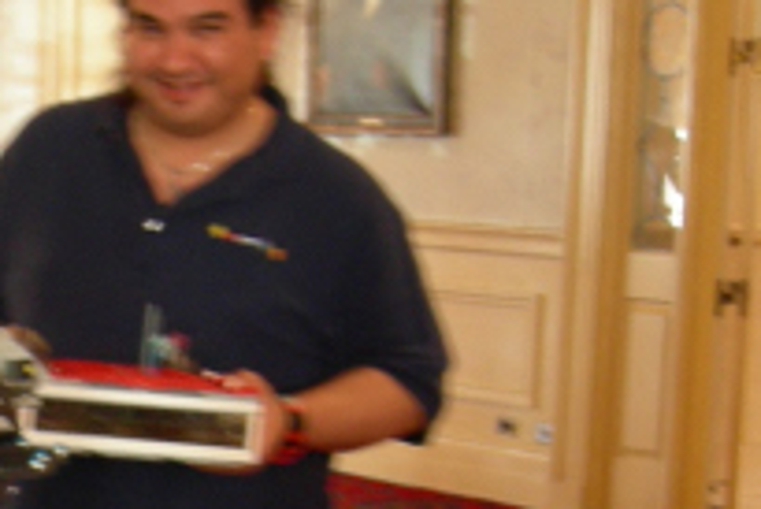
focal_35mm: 143
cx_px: -275
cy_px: 684
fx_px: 3025
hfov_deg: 13.7
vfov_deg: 9.4
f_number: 2.9
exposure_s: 1/3.6
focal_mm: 9.1
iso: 200
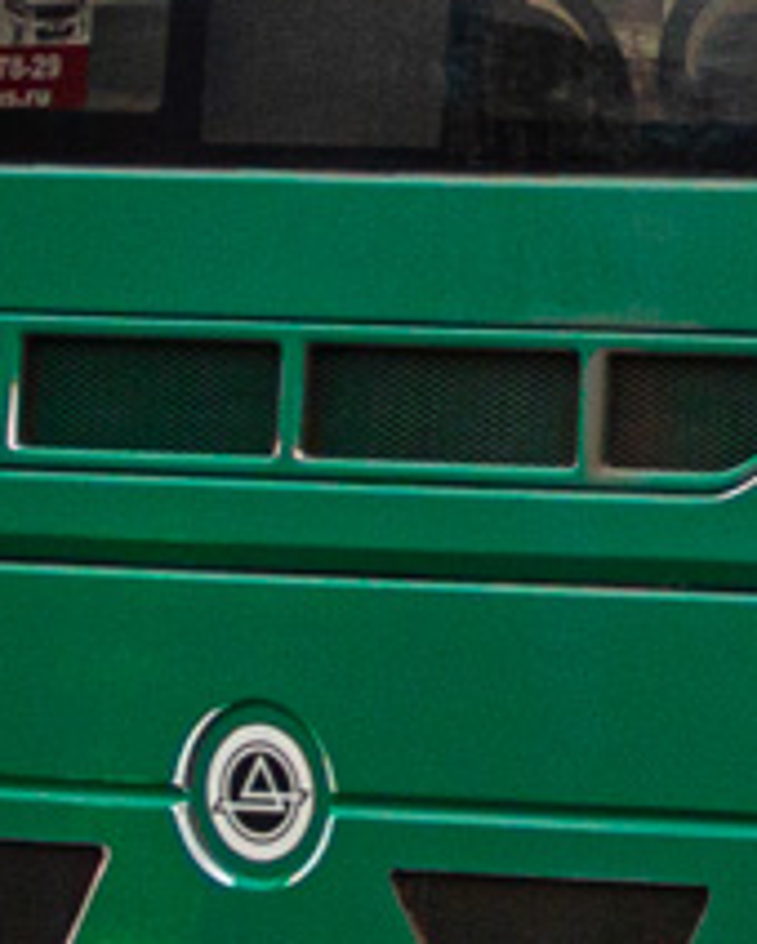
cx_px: 1968
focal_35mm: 298
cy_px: 194
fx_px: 8334
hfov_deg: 5.0
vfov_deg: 6.5
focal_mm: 30
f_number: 5.6
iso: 100
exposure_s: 1/400
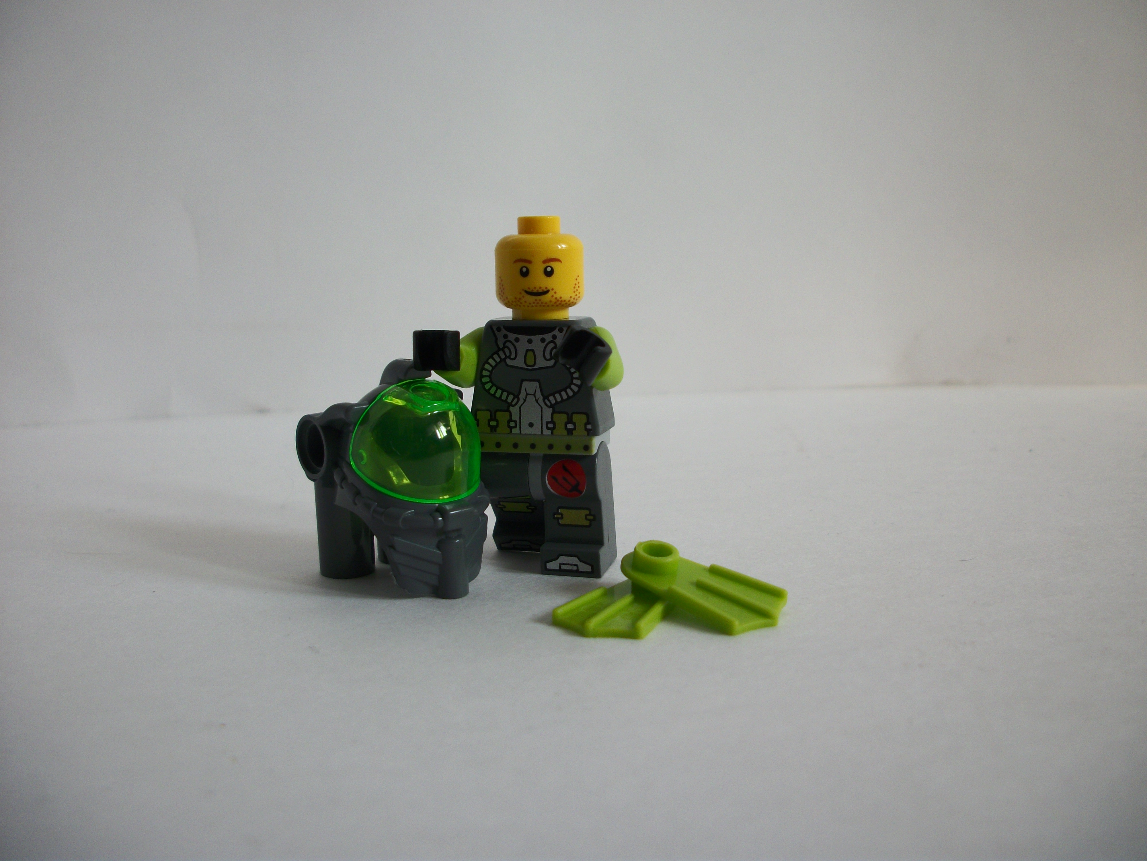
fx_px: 1160
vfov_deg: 40.7
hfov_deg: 52.6
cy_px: 430
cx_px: 574
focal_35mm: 35
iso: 80
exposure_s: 1/60
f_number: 3.1
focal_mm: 6.3
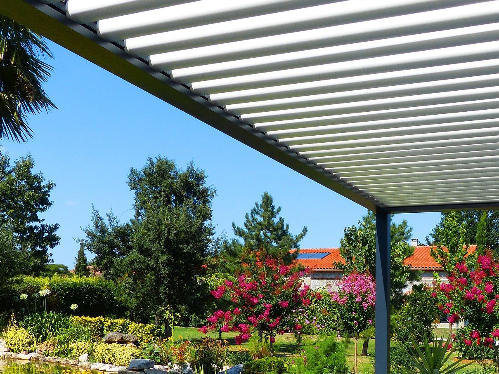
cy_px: 277
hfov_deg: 43.2
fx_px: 620
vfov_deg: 33.0
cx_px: 337
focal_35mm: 43
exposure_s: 1/800
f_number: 4
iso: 100
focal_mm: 4.5
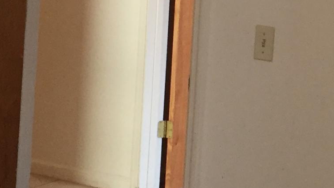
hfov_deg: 16.6
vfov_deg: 9.6
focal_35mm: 125
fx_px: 1107
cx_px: 369
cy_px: -44
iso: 125
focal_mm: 4.15
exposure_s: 1/30
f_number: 2.2
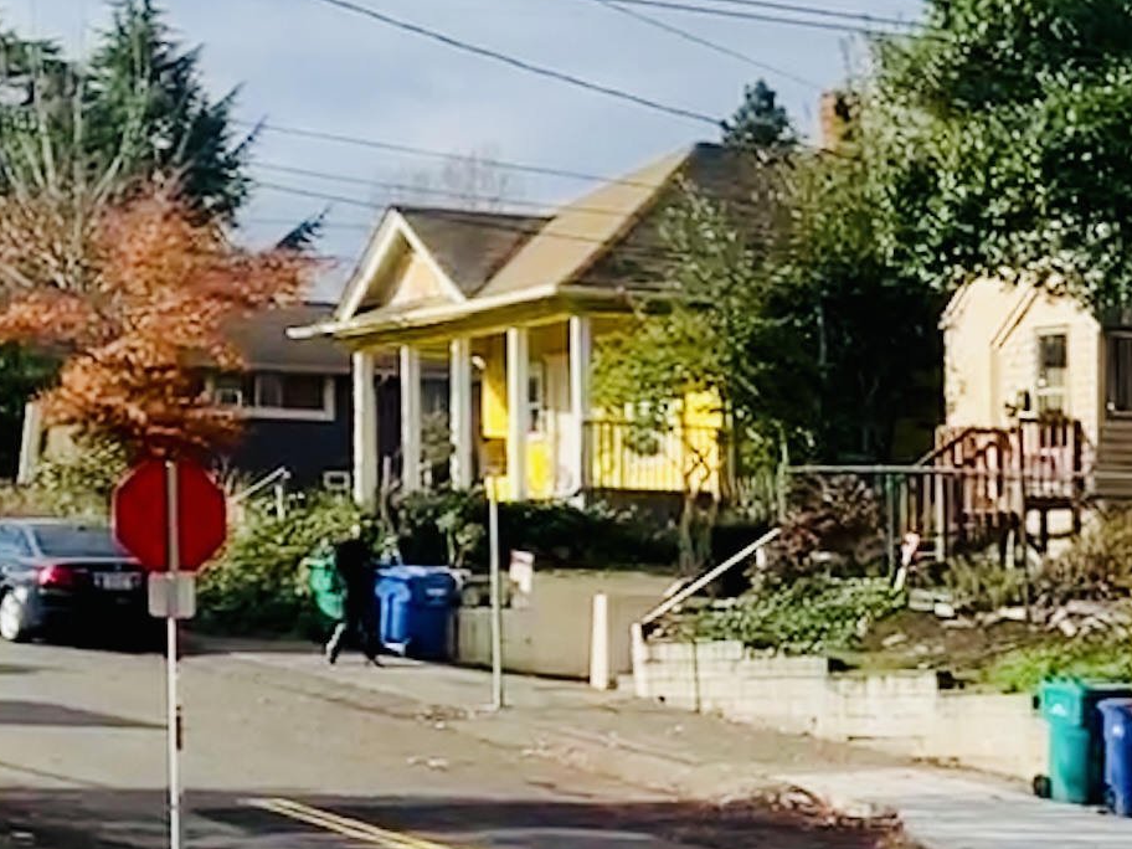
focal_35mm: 115
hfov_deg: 15.1
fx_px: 3761
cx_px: 1969
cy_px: 773
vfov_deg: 12.8
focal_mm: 4.25
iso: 25
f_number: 1.8
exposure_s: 1/1779
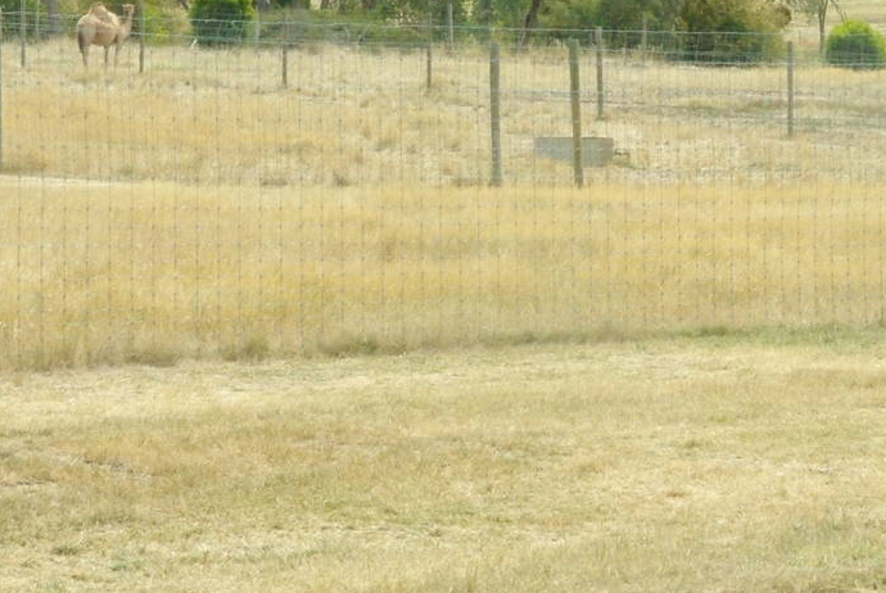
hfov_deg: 9.4
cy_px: 116
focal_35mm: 218
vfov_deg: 6.3
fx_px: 5372
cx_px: 715
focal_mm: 63
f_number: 22
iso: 1600
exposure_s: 1/180
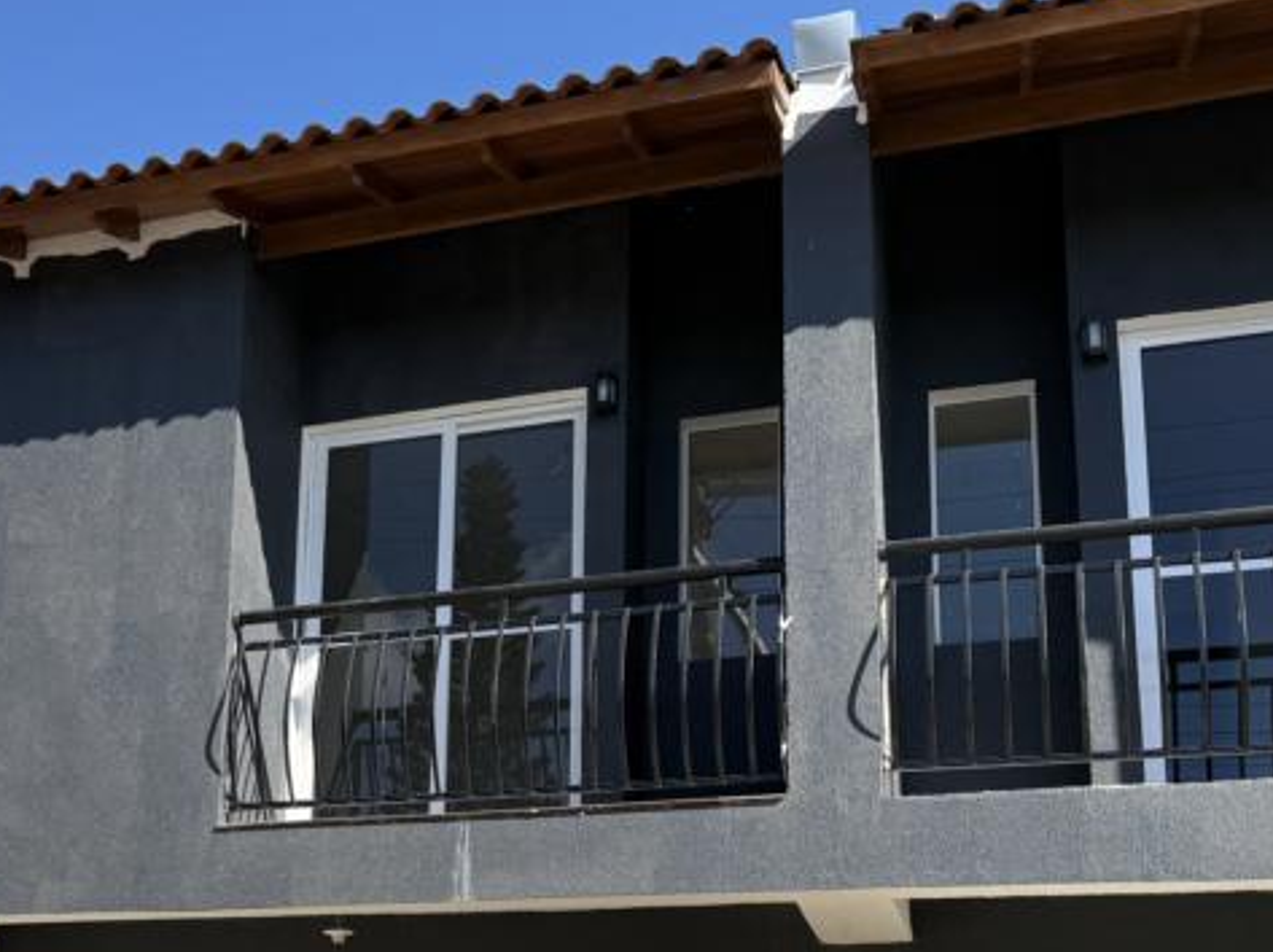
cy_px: 831
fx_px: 1911
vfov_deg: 27.1
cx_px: 310
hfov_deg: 36.0
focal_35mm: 52
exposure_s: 1/3279
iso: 80
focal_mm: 6.76
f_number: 1.78
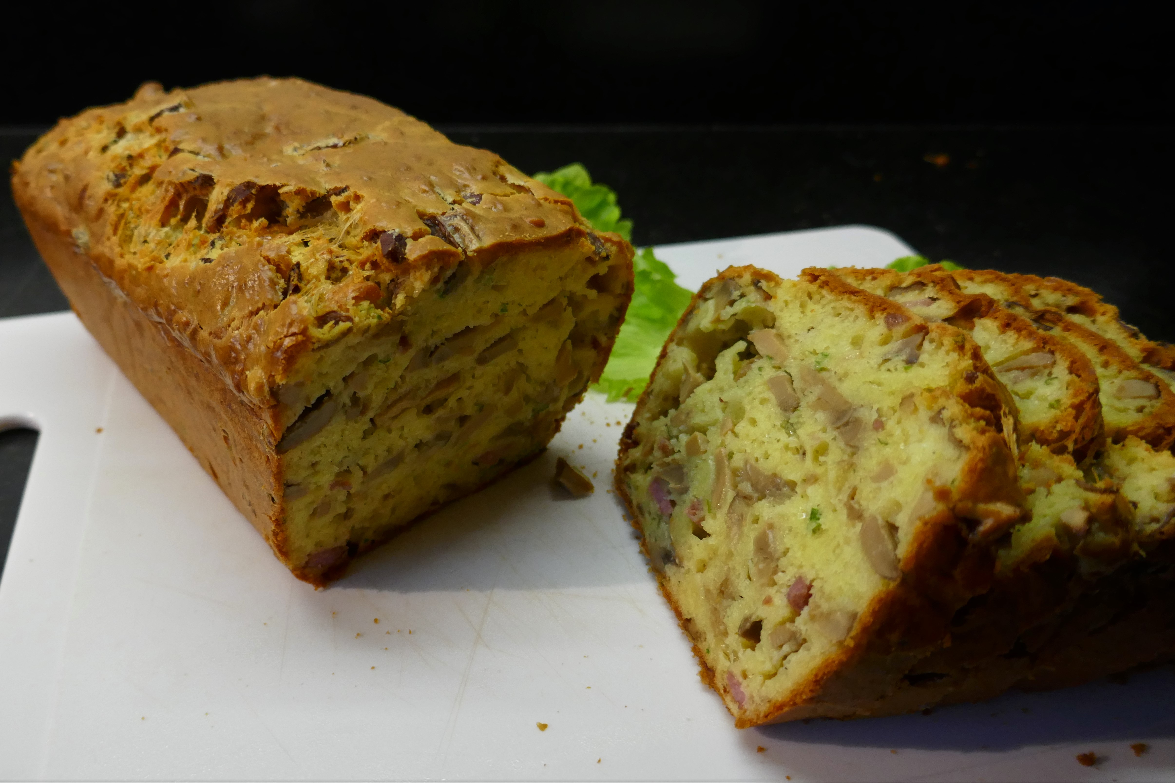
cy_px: 392
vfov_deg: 51.3
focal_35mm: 25
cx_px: 588
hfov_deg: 71.5
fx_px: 816
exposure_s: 1/60
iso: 1000
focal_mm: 9.1
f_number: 2.8
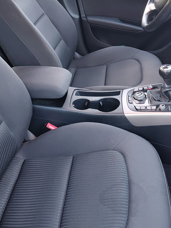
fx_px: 263
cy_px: 90
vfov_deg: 46.5
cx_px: 78
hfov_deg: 35.9
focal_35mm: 40
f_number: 1.8
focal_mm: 5.56
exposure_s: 1/33.3
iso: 273
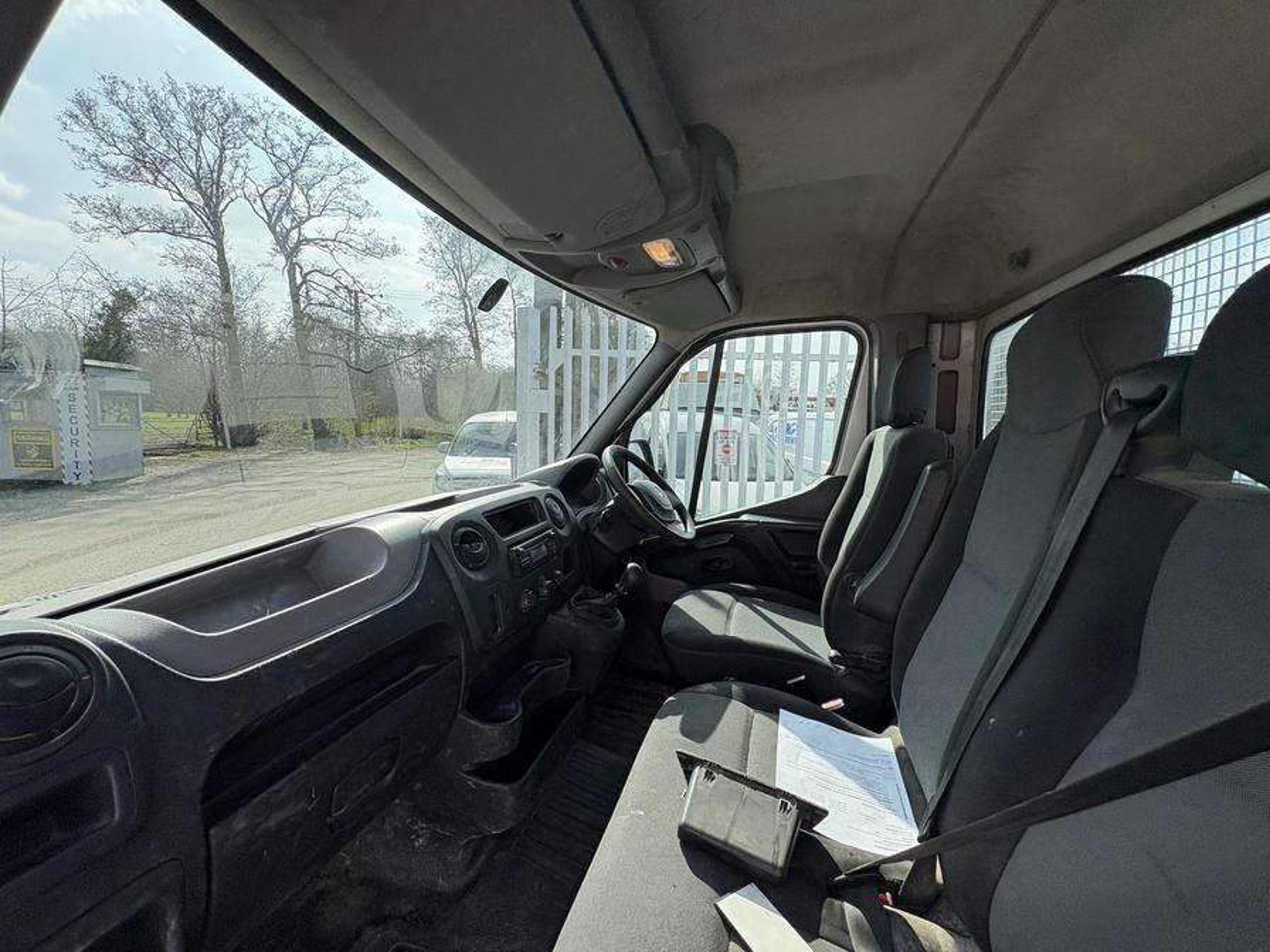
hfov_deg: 102.1
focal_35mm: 14
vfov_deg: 85.7
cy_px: 476
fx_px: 514
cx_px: 635
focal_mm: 2.22
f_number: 2.2
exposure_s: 1/840
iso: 40
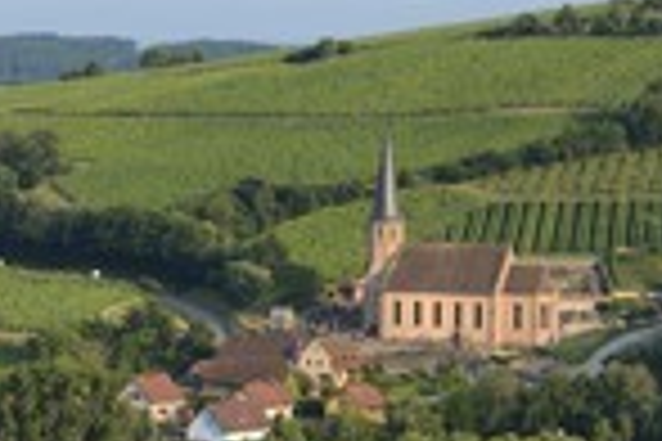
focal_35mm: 228
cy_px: 374
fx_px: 4192
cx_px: -221
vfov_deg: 6.0
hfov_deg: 8.9
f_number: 10
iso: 200
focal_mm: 80
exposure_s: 1/250
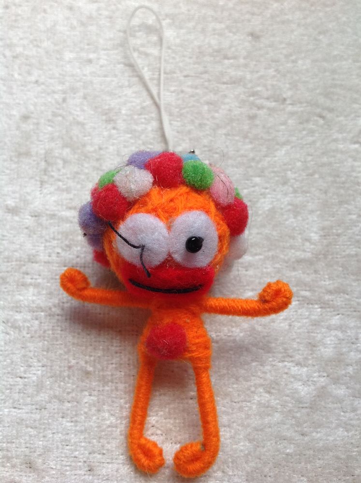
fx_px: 488
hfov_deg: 40.6
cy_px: 242
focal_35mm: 35
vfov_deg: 52.7
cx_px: 180
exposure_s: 1/120
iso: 100
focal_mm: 4.28
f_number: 2.4
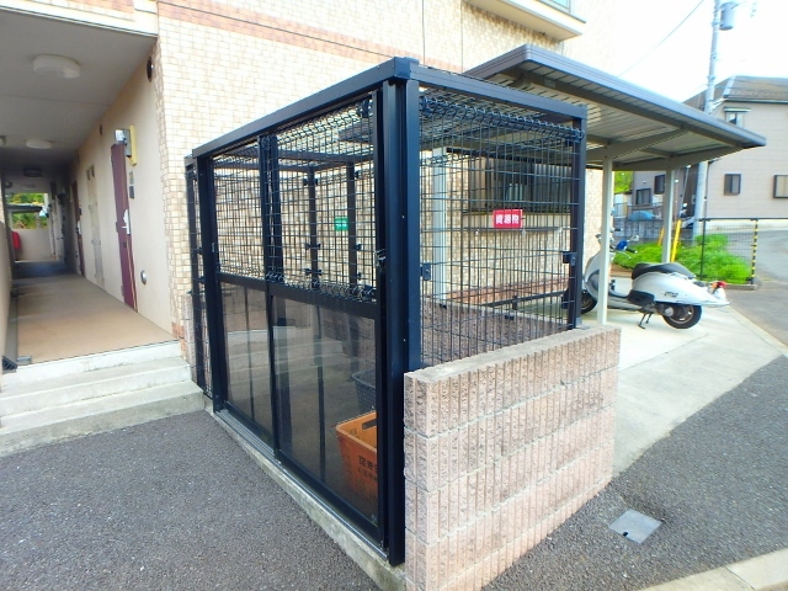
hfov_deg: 79.0
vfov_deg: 63.4
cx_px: 394
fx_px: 478
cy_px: 296
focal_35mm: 21
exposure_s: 1/200
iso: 125
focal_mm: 3.7
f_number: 3.5
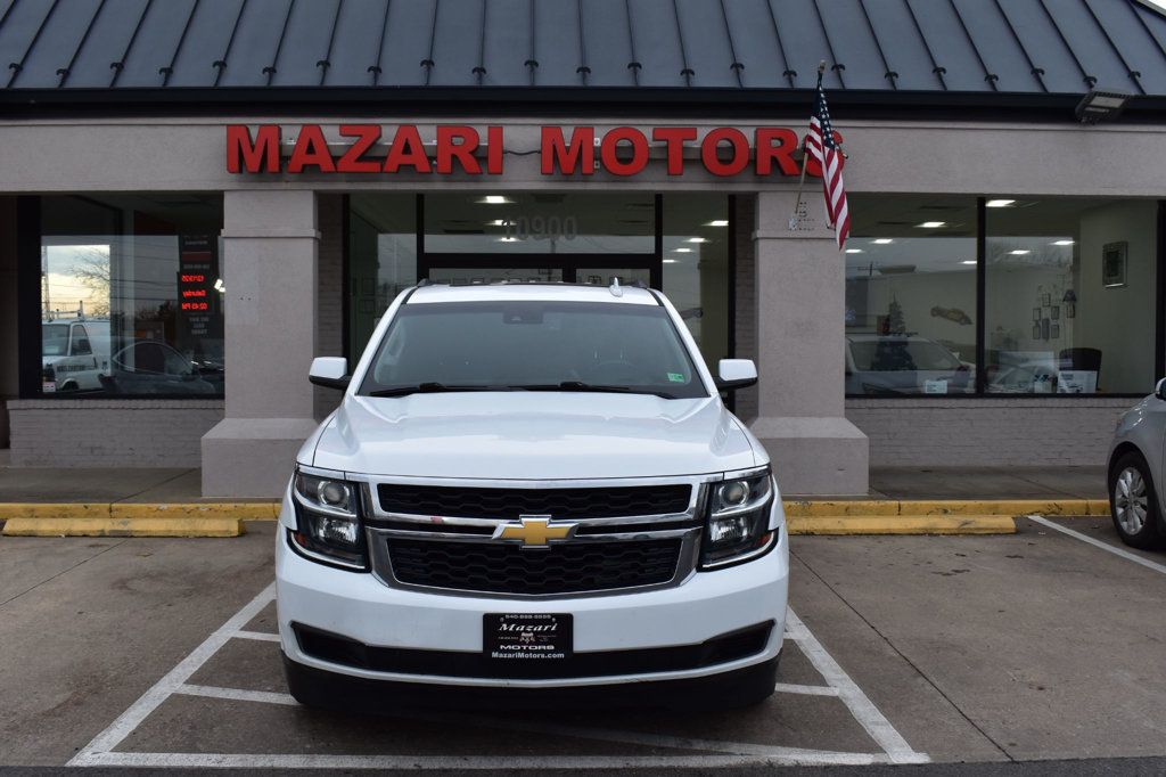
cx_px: 583
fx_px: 1166
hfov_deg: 53.1
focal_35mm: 36
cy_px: 388
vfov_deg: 36.8
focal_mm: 24
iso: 400
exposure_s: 1/125
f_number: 9
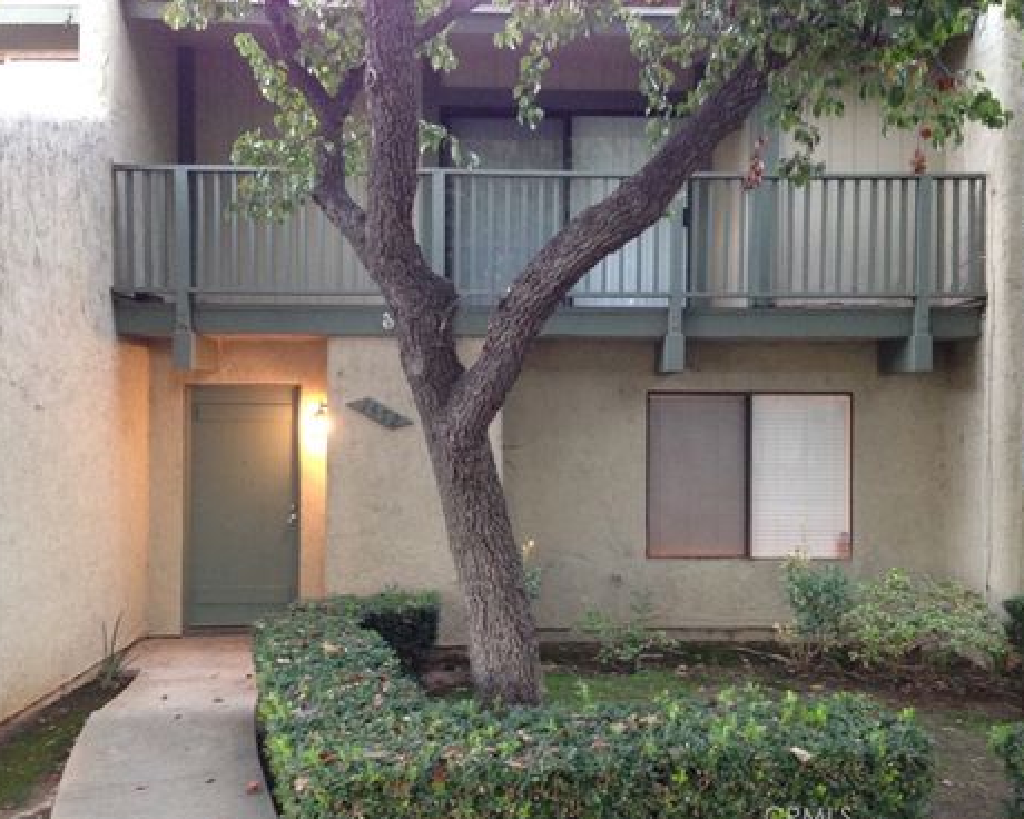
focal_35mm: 35
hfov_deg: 51.5
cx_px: 545
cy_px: 415
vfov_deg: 42.2
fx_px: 1061
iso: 250
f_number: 2.4
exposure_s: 1/20
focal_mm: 4.12
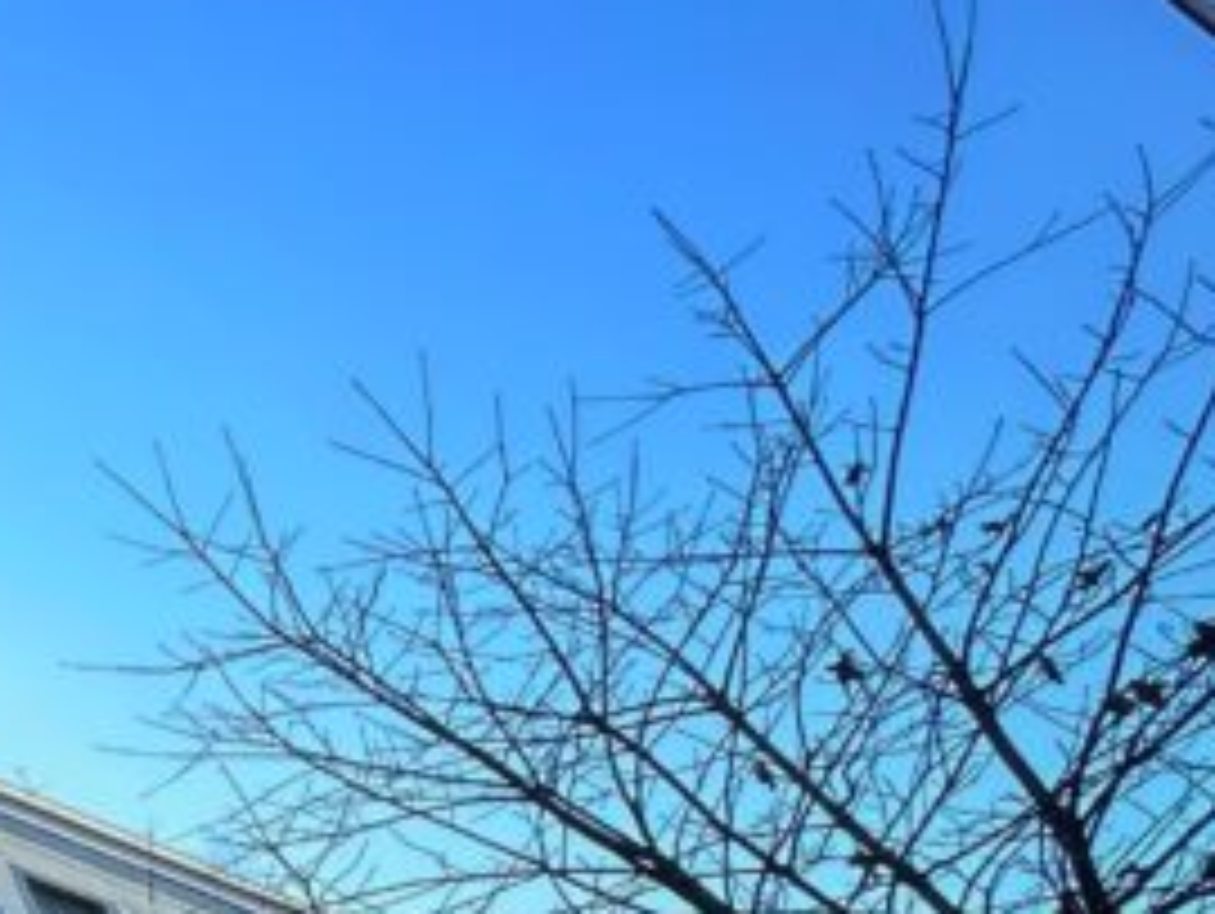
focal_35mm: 53
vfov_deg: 23.9
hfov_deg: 23.4
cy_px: 1225
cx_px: -855
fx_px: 1862
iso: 40
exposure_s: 1/146
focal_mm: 2.22
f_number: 2.2
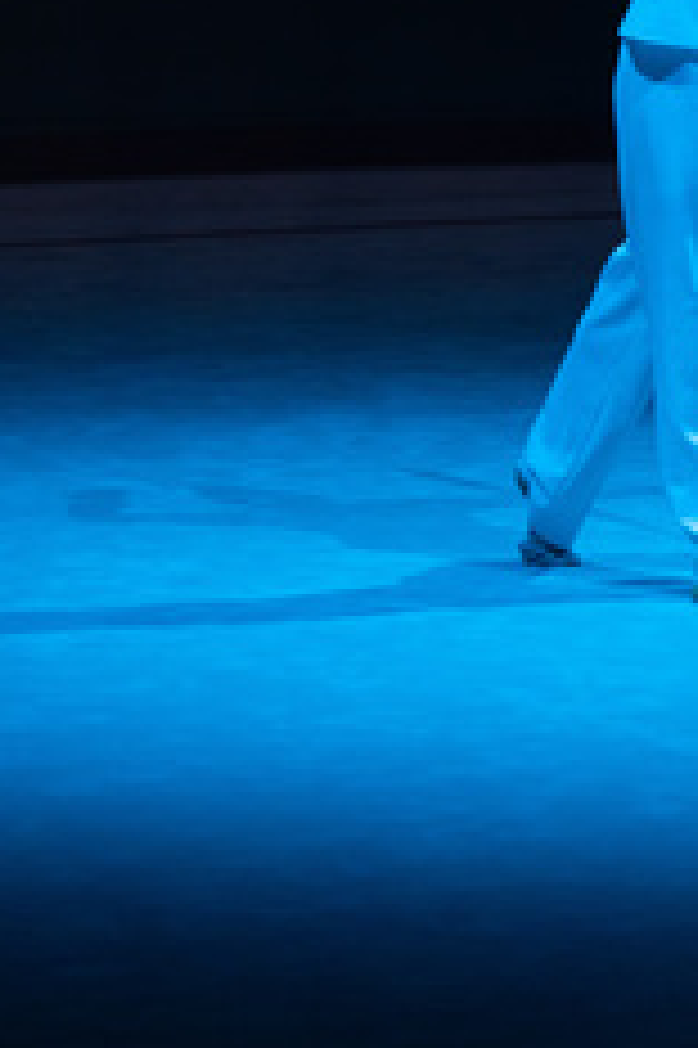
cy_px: -157
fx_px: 15028
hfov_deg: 2.7
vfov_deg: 4.0
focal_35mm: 516
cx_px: 860
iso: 2000
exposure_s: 1/640
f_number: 2.8
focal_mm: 200
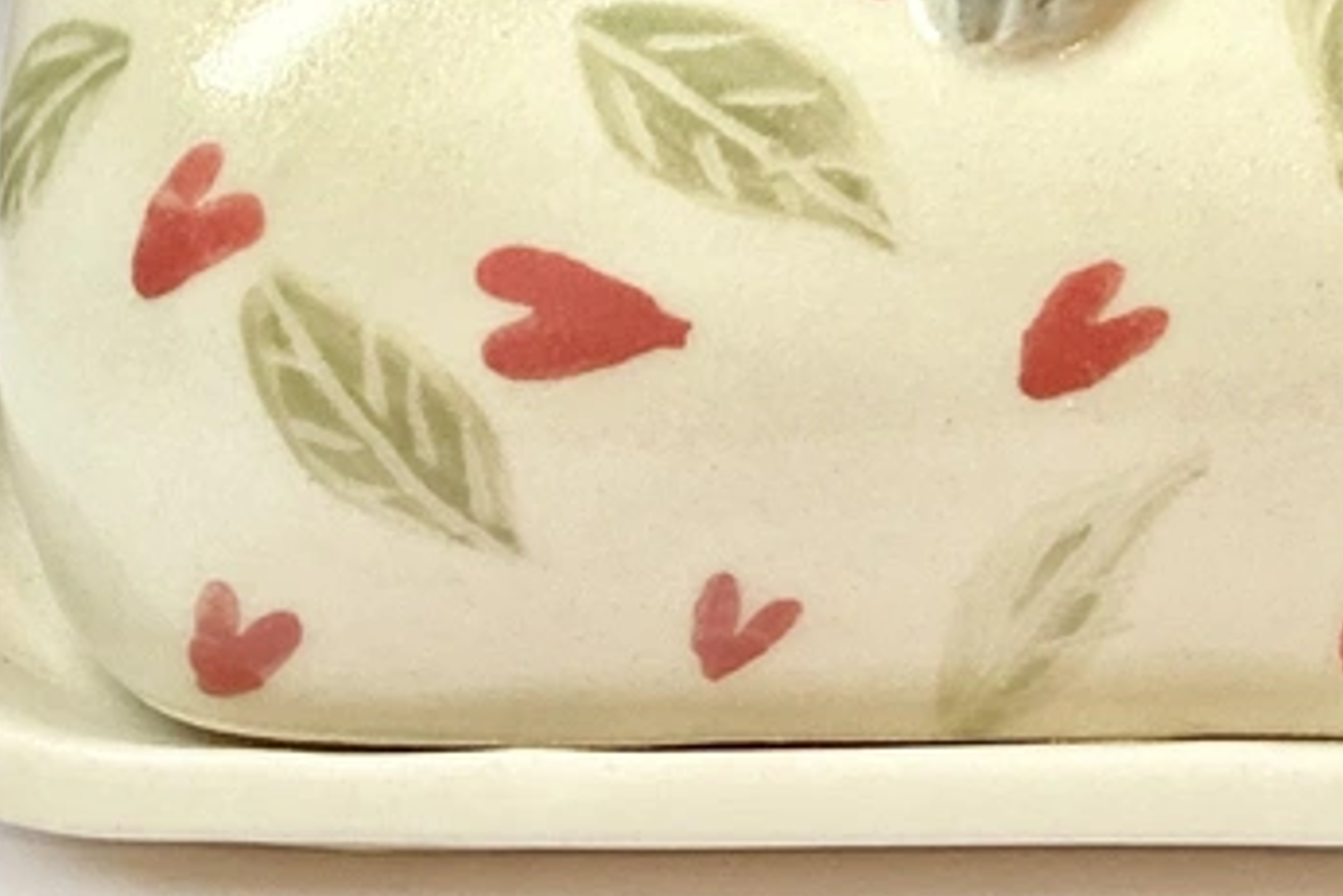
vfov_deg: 16.0
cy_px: -209
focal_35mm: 82
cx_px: 1052
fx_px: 3060
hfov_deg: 24.4
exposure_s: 1/50
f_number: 2.4
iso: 64
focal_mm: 3.3
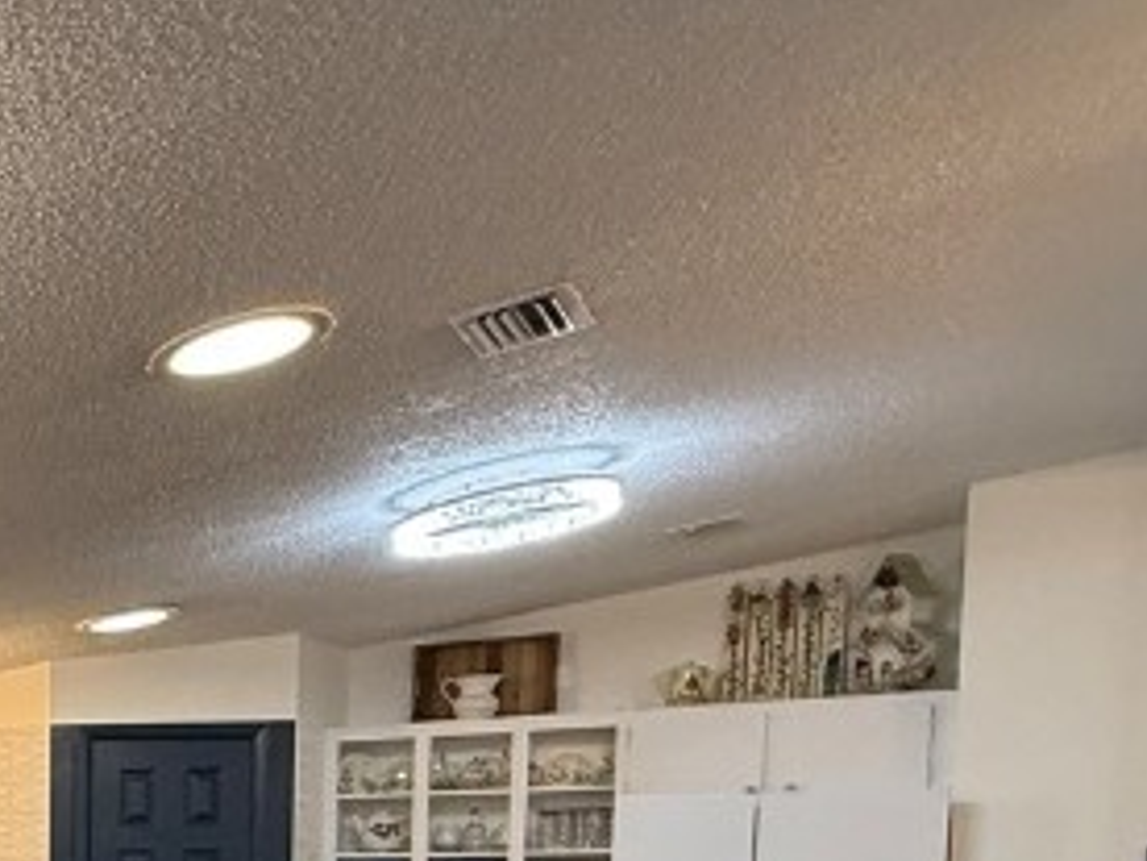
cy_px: 990
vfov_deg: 25.6
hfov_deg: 26.4
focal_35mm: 52
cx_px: -582
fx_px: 1723
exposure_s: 1/65
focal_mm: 2.22
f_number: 2.2
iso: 200
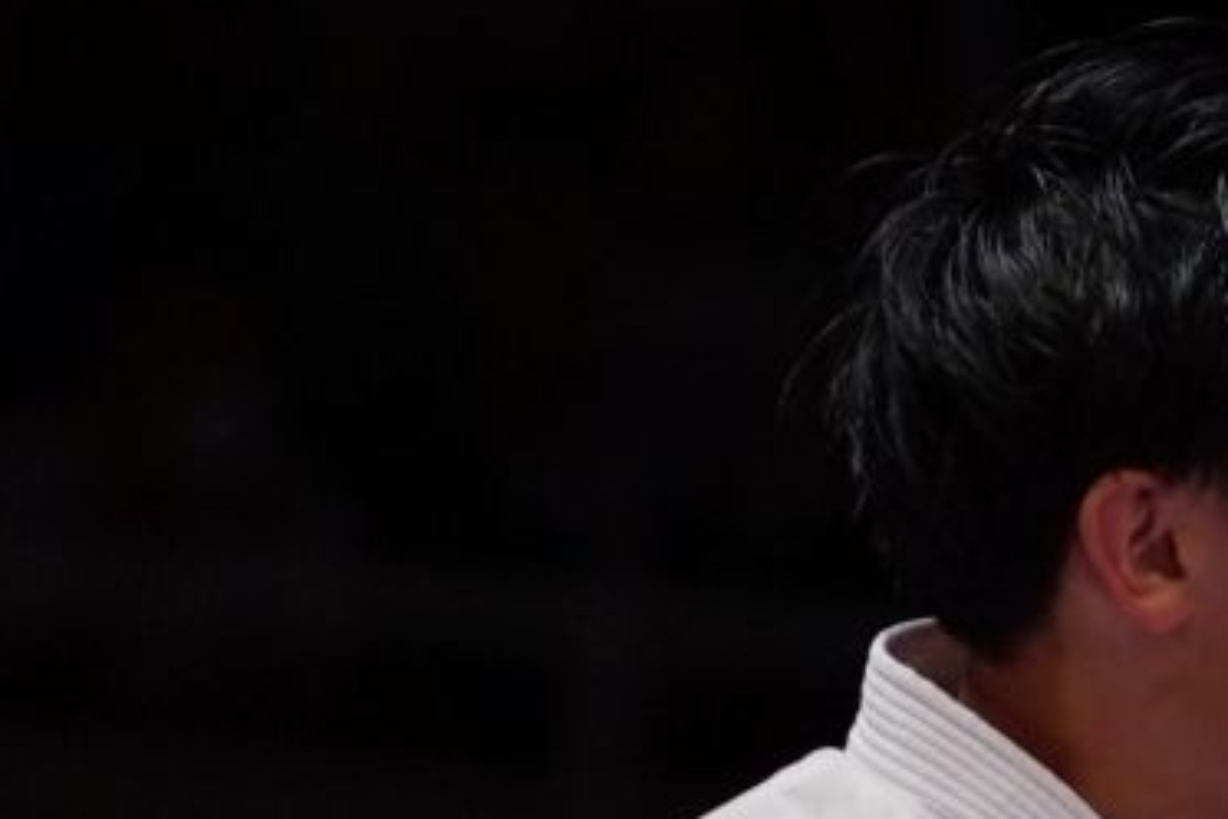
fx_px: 37228
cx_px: 1709
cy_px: 1641
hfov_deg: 1.9
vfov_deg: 1.3
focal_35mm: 1091
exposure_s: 1/1000
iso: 500
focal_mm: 151
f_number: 2.8
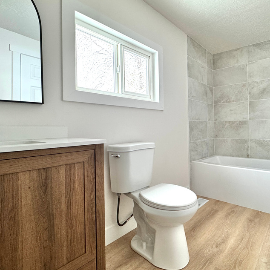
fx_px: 176
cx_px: 174
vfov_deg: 74.7
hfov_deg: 73.1
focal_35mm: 20
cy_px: 126
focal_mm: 2.22
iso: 200
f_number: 2.2
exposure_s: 1/99
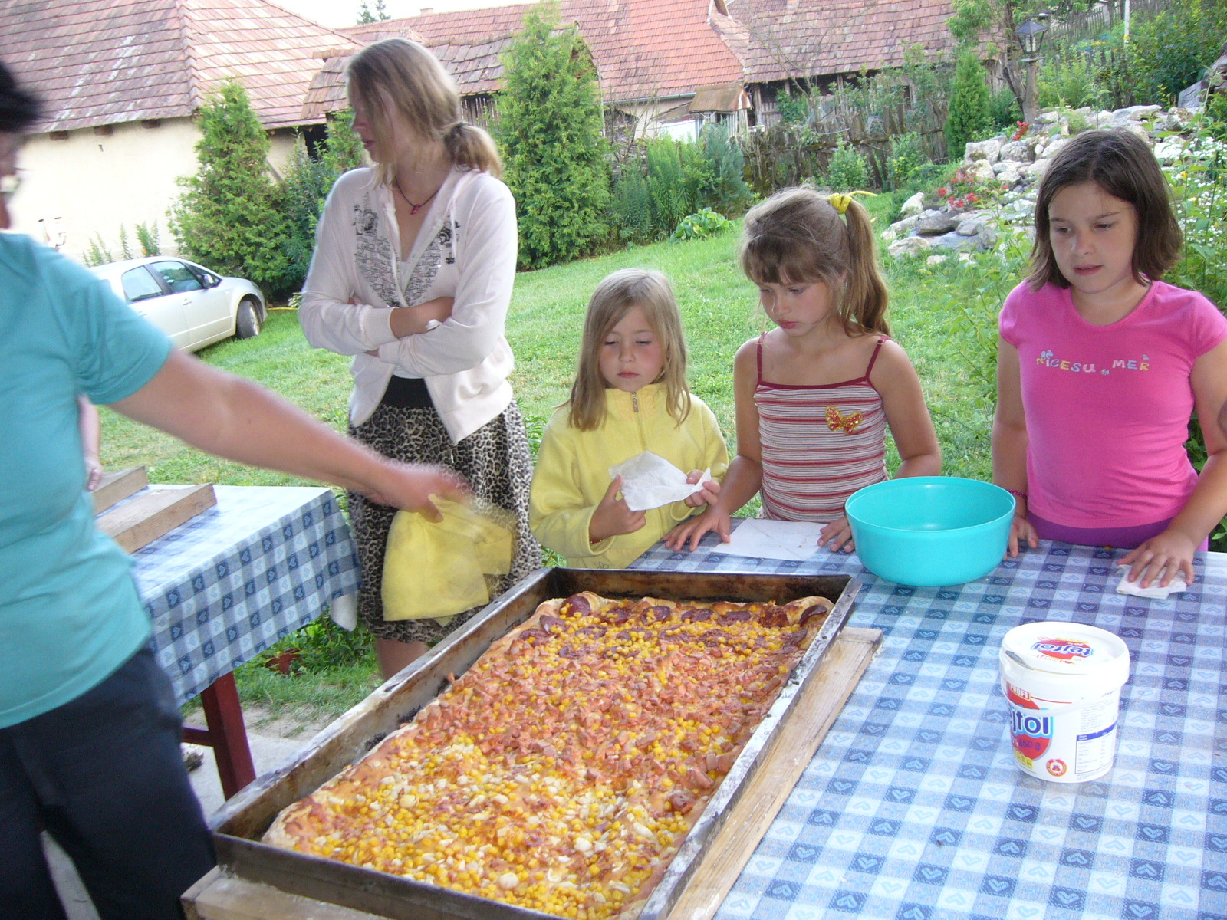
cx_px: 614
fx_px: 1241
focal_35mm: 35
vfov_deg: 40.7
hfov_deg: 52.6
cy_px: 460
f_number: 2.8
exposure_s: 1/30
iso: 125
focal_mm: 5.8
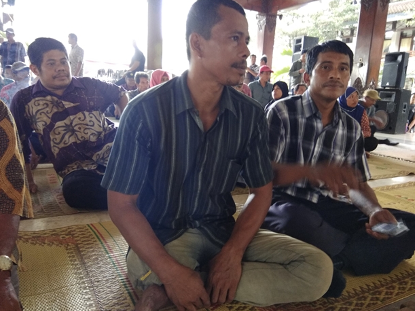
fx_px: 264
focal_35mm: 22
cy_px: 157
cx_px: 204
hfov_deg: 76.4
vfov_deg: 61.1
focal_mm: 3.57
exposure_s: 1/17
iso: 500
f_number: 2
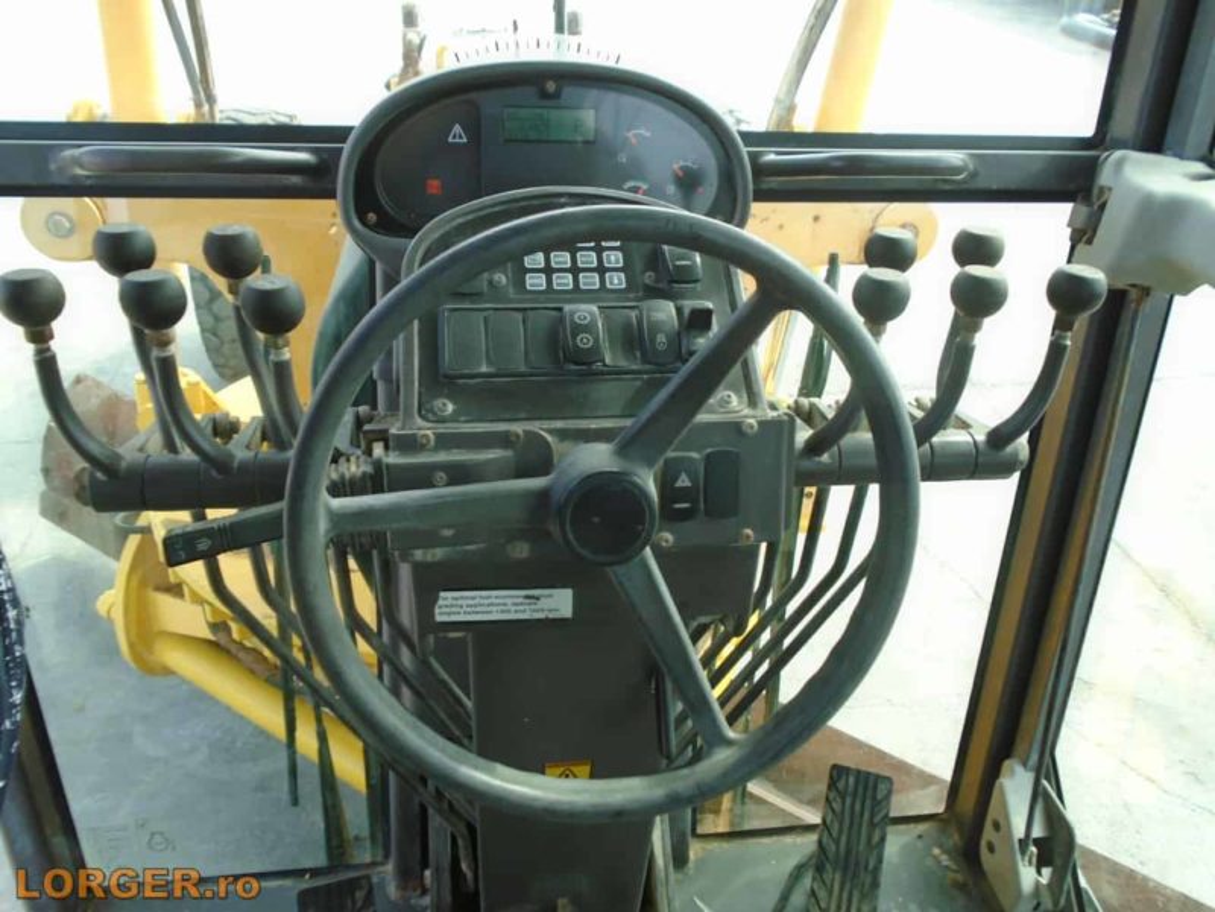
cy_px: 456
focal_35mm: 26
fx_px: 913
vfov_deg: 53.1
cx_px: 608
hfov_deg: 67.3
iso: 100
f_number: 3.2
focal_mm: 4.6
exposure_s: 1/160
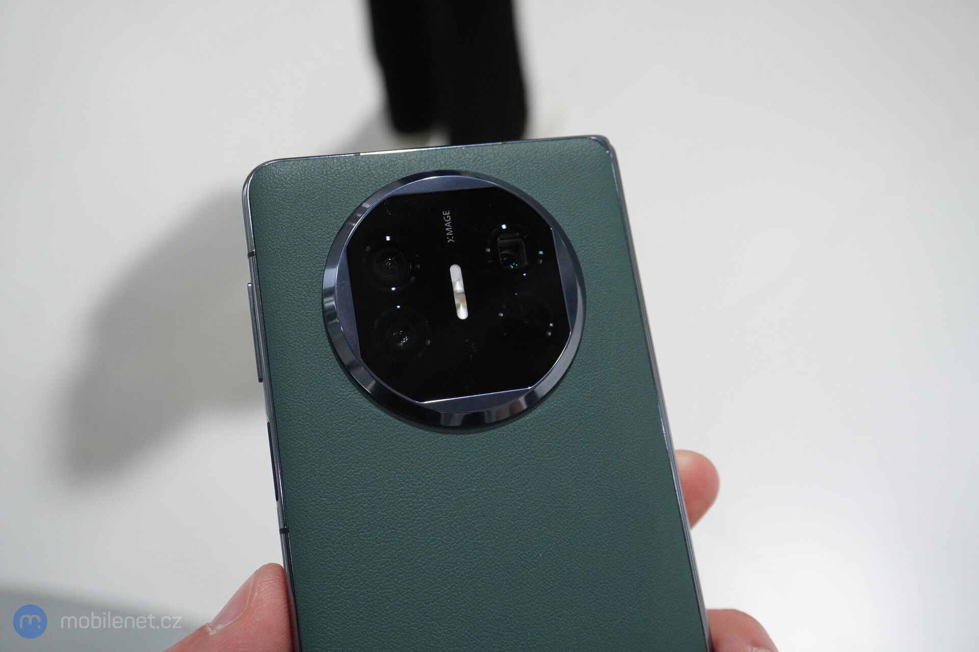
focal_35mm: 36
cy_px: 326
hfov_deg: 53.1
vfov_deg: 36.9
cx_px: 490
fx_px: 979
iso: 1000
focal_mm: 24
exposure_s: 1/125
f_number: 5.6
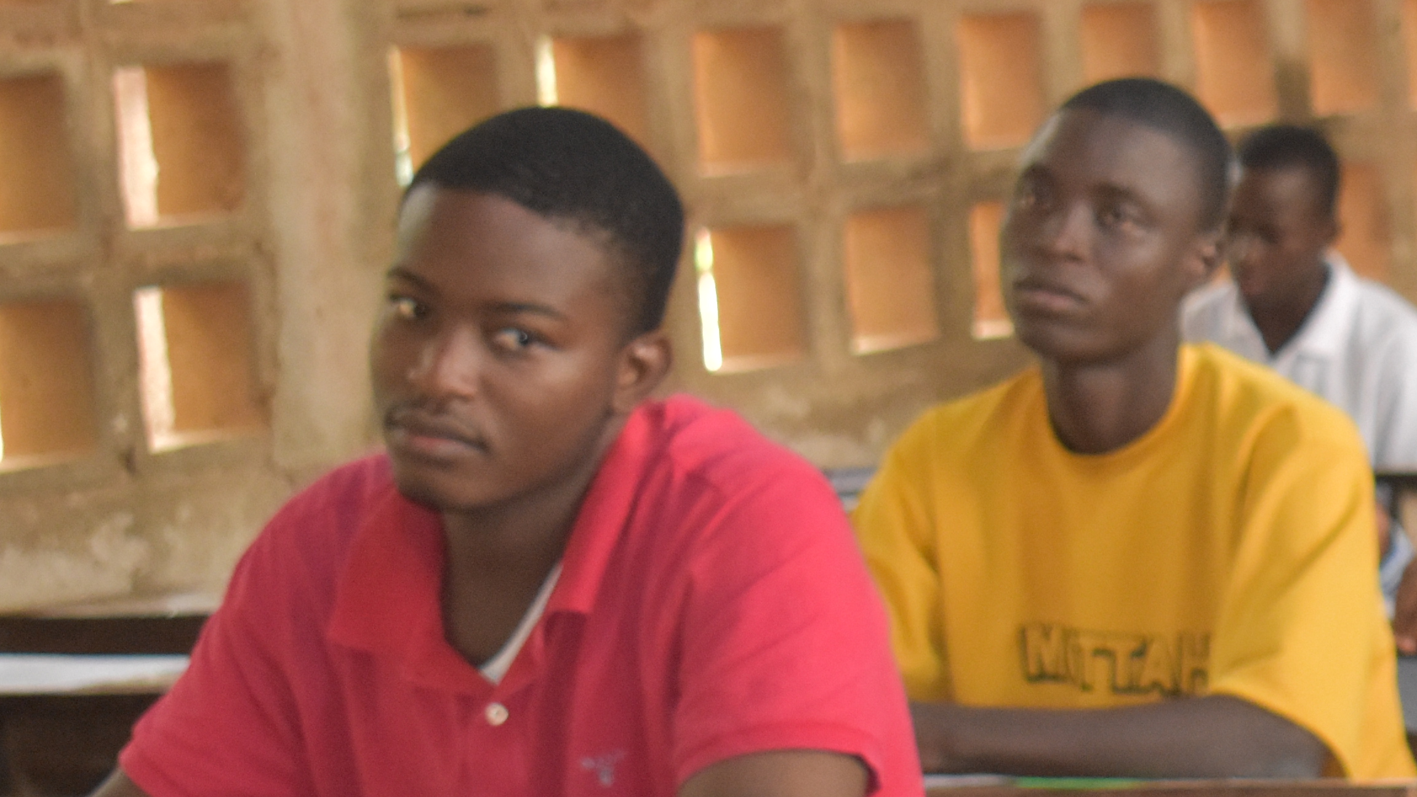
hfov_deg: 14.5
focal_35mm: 143
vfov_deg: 8.5
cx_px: 1708
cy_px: 550
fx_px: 5387
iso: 1600
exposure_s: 1/100
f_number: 4.5
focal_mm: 35
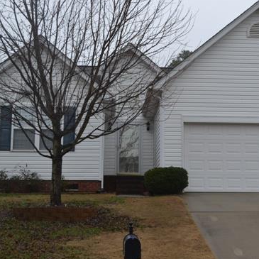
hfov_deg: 25.6
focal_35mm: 67
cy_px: 118
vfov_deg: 25.7
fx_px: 567
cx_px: 166
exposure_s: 1/125
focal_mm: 30
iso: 110
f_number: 5.6
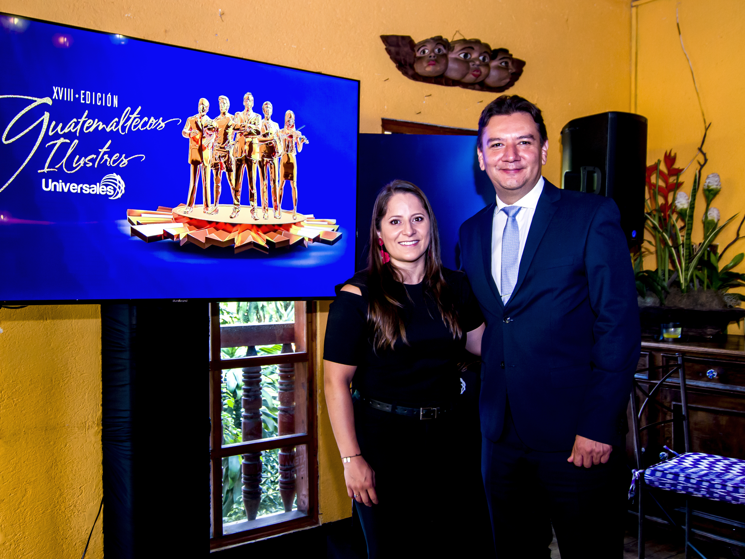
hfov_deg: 51.2
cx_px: 328
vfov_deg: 39.7
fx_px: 775
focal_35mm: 36
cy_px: 280
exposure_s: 1/80
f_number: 4
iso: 640
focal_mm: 22
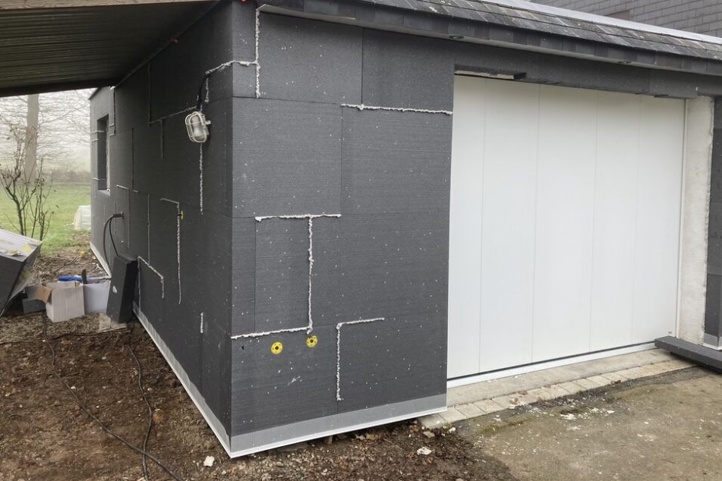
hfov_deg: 61.9
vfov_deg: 43.5
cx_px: 370
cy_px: 206
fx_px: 602
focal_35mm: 30
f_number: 1.8
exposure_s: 1/176
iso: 20
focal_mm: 3.99
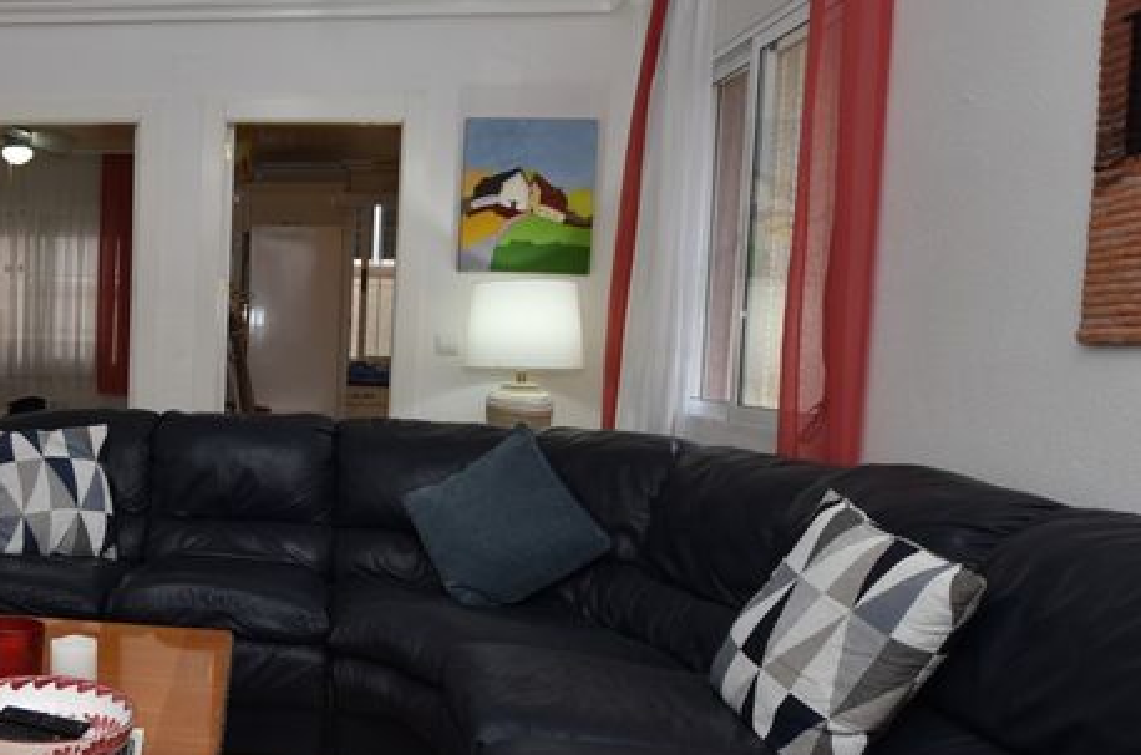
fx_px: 1076
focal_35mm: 34
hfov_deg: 49.2
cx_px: 93
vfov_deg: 38.6
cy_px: 410
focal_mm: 11
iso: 200
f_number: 4.5
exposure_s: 1/100
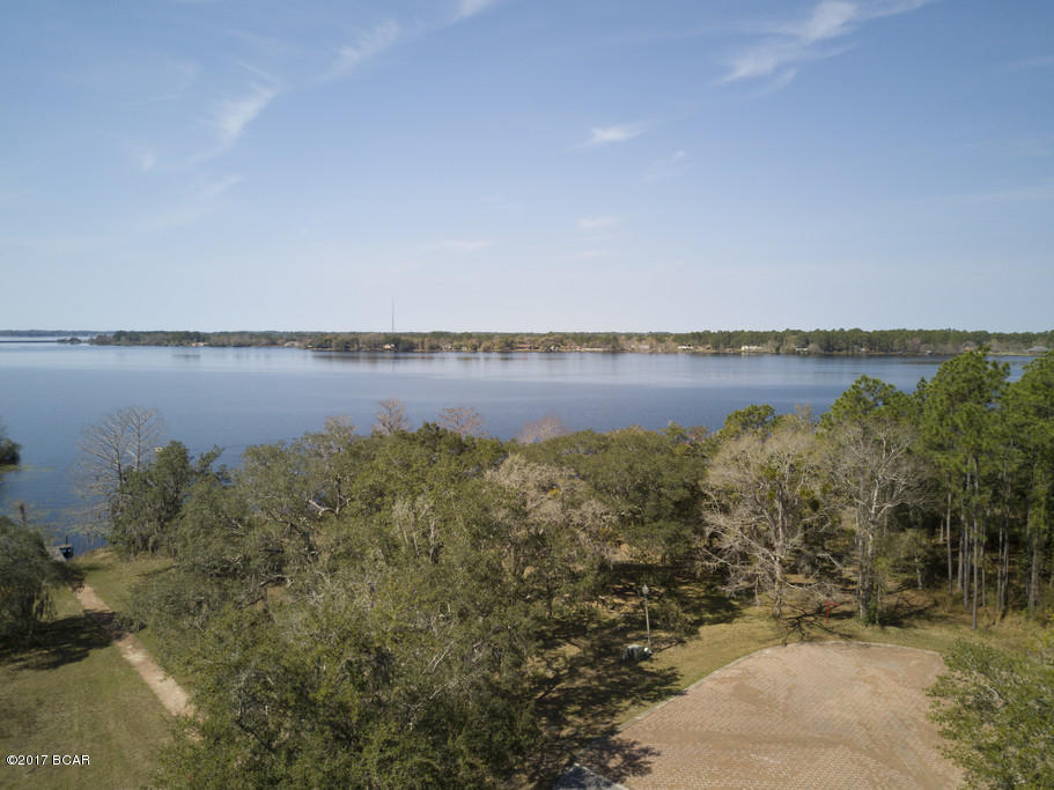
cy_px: 395
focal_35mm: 26
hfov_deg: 67.3
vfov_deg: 53.1
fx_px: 792
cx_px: 527
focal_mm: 4.7
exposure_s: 1/50
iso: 129
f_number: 2.2
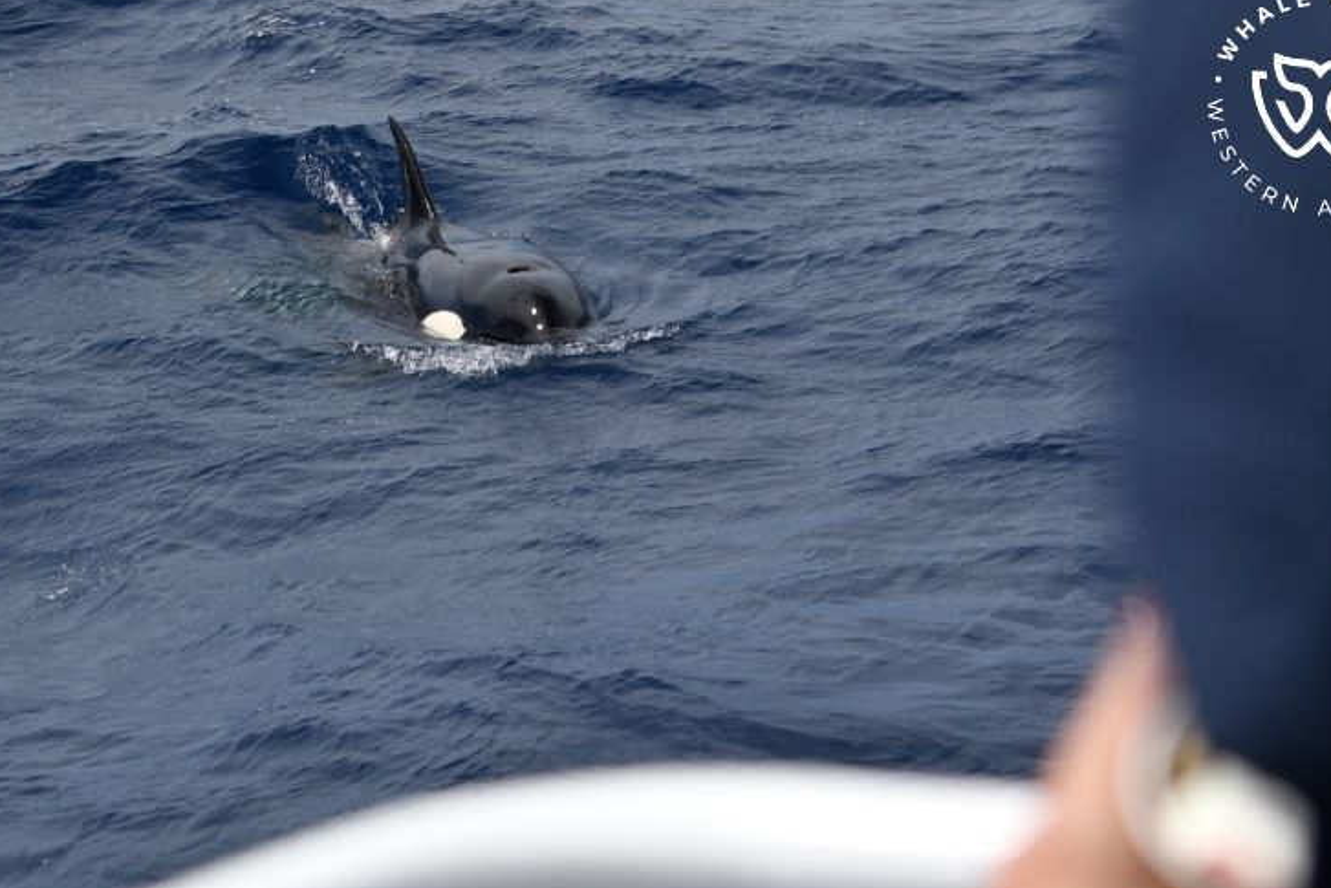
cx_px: 712
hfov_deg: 23.1
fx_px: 3254
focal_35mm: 88
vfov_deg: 15.5
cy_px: 466
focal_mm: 80
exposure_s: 1/8000
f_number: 5
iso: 640
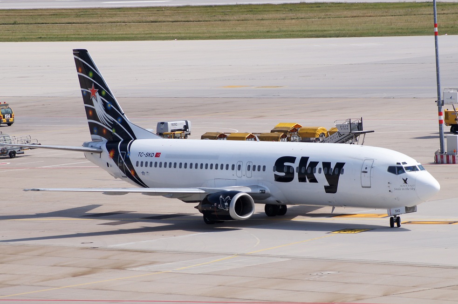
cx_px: 229
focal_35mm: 180
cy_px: 152
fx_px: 2287
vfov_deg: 7.6
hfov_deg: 11.4
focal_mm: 120
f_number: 10
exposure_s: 1/320
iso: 100
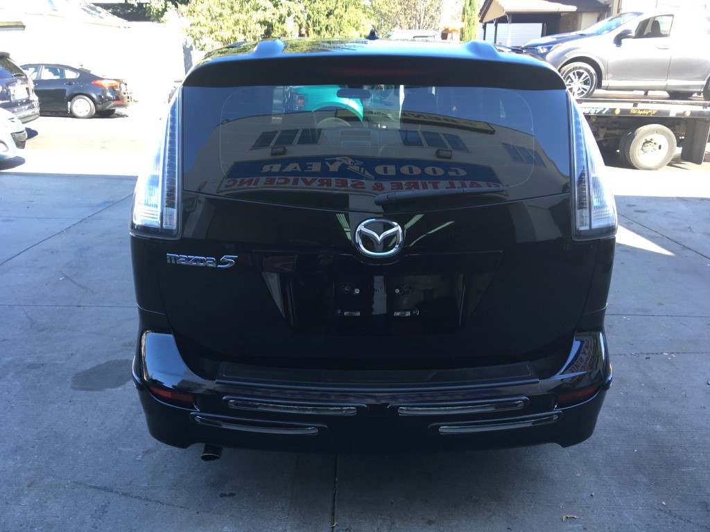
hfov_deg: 61.7
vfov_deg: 48.2
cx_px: 355
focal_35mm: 29
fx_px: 595
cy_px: 266
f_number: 2.2
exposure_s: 1/120
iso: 32
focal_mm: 4.15
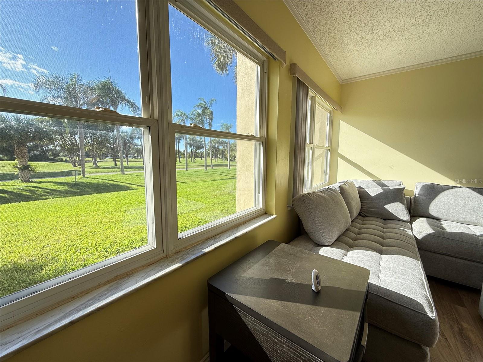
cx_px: 242
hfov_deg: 102.1
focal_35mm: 14
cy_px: 181
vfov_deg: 85.7
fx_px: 195
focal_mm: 2.22
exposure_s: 1/179
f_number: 2.2
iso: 50
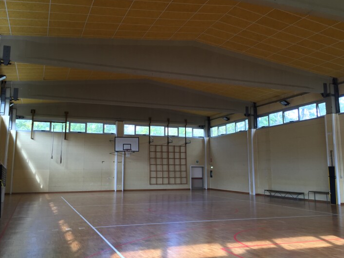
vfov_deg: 42.9
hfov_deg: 55.3
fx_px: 328
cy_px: 118
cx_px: 163
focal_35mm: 33
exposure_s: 1/50
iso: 32
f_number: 2.2
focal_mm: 4.15
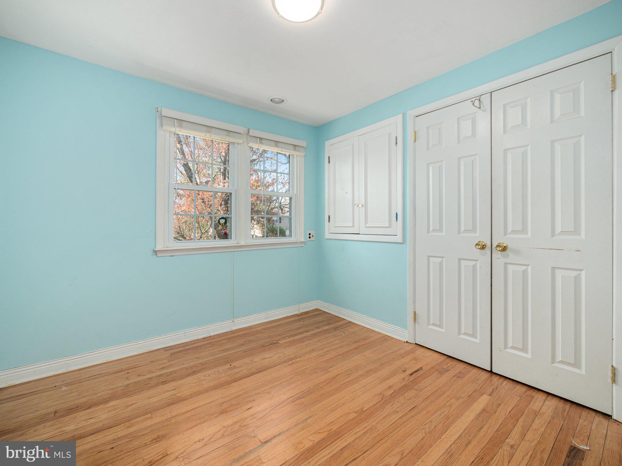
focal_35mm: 14
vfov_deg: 85.7
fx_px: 252
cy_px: 233
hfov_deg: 102.1
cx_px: 311
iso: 200
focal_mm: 7
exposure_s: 1/15
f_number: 4.5
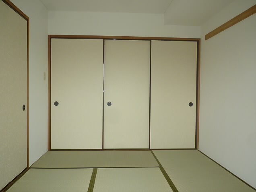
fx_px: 222
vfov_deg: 46.8
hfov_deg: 60.0
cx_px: 128
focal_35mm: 30
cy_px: 96
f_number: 3.4
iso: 100
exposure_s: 1/80
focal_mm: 5.3
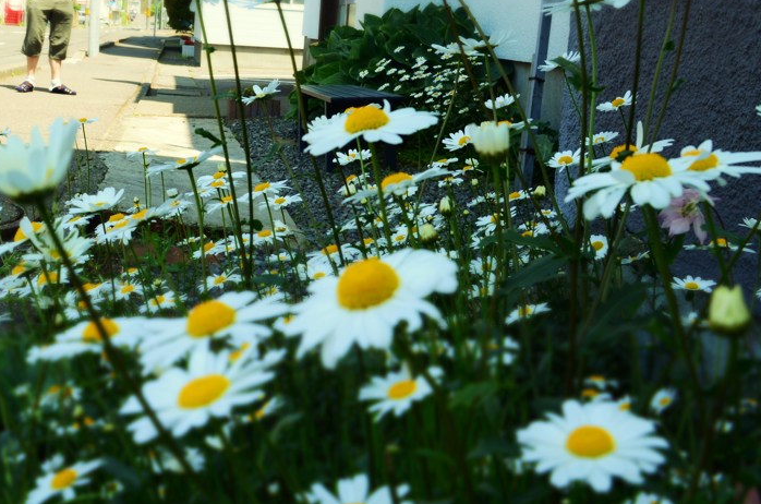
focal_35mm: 44
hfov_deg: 44.1
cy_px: 137
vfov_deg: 30.0
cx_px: 273
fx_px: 928
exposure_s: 1/100
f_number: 11
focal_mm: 20
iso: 200
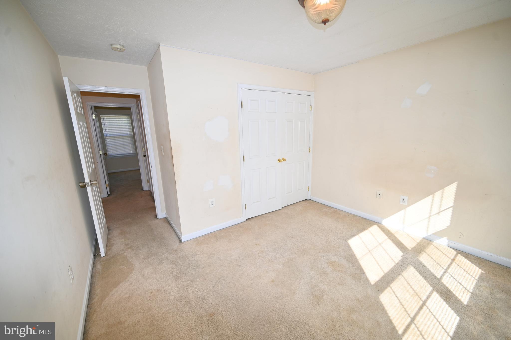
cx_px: 256
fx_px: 199
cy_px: 170
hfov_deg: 104.3
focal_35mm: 14
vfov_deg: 81.1
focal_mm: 14
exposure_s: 1/125
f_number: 4
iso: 125
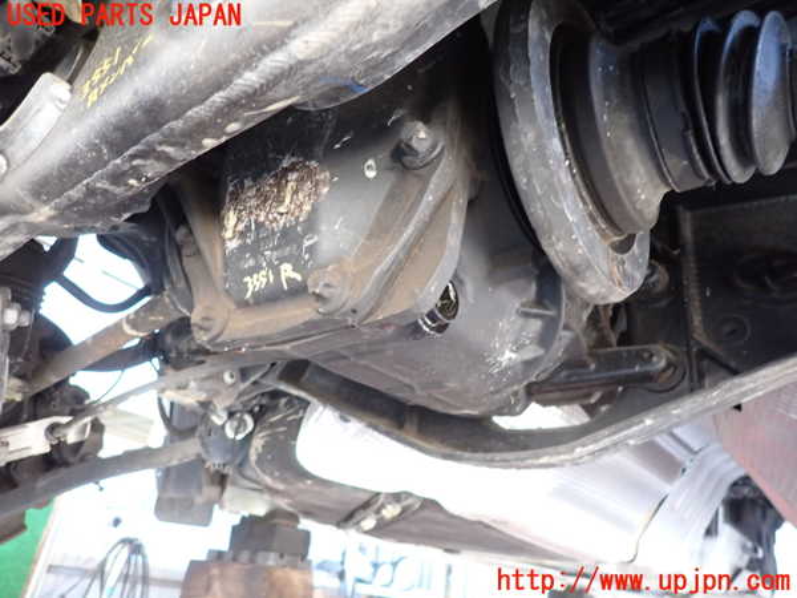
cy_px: 299
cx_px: 398
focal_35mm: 25
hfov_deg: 69.4
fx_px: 576
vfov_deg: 54.9
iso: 500
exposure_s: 1/30
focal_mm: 4.5
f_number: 2
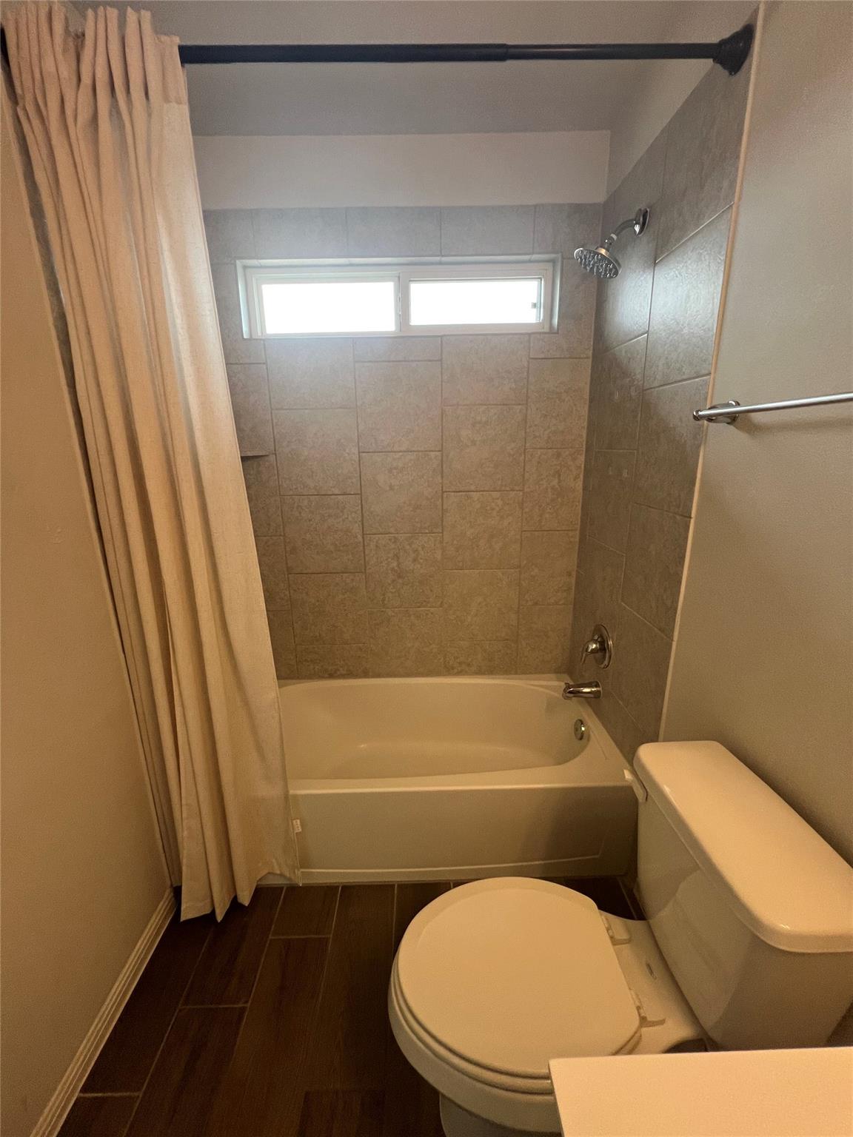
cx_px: 426
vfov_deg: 106.2
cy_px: 568
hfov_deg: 89.9
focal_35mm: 13
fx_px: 427
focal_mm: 1.57
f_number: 1.8
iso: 125
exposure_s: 1/120
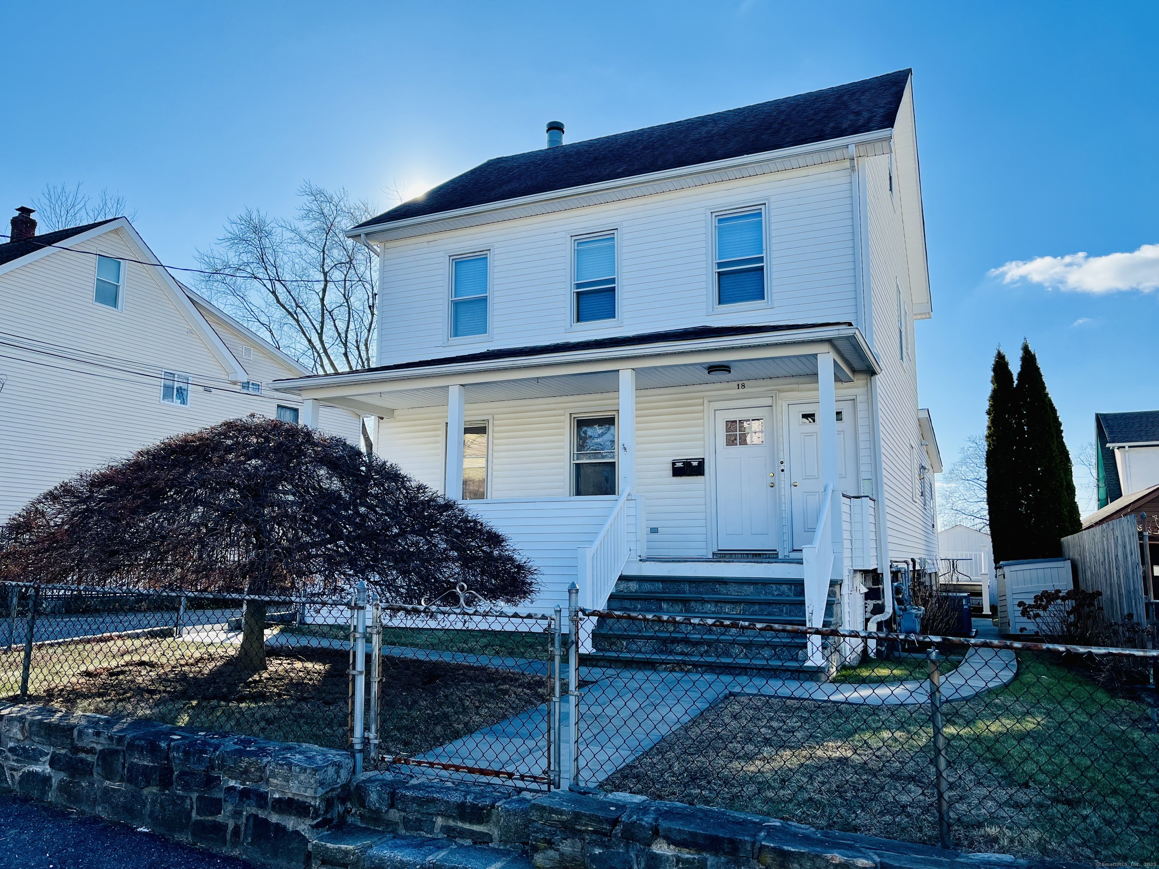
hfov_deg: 67.3
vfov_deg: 53.1
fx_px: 871
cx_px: 580
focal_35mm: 26
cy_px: 434
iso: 50
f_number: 1.6
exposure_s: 1/2513
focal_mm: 5.1
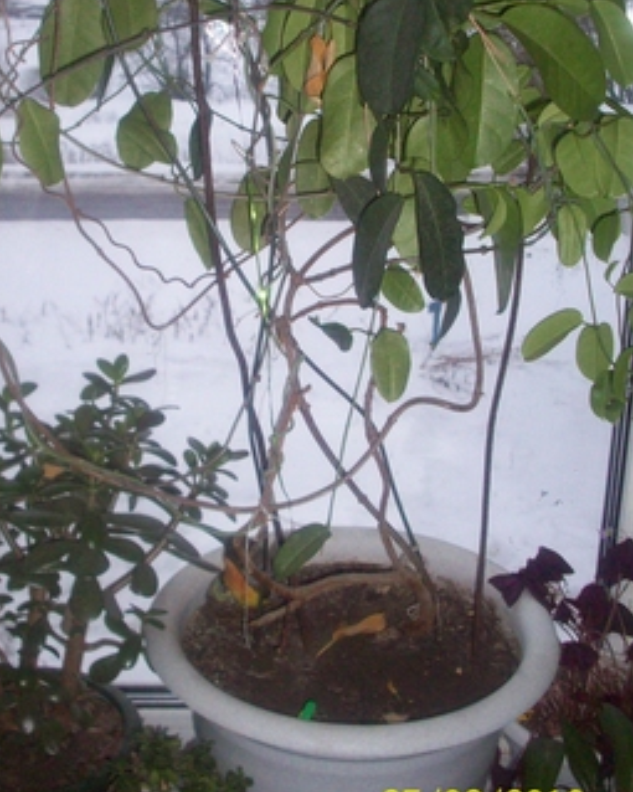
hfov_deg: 29.6
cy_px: 320
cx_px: 251
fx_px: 1195
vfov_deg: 36.5
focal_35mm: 51
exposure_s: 1/173
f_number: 2.8
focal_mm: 6.2
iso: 200
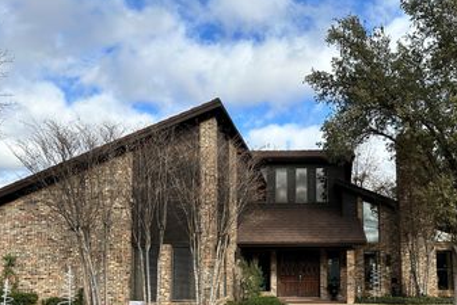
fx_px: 470
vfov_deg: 35.2
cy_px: 226
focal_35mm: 37
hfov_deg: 50.8
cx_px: 311
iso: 80
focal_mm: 6.86
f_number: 1.78
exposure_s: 1/2809
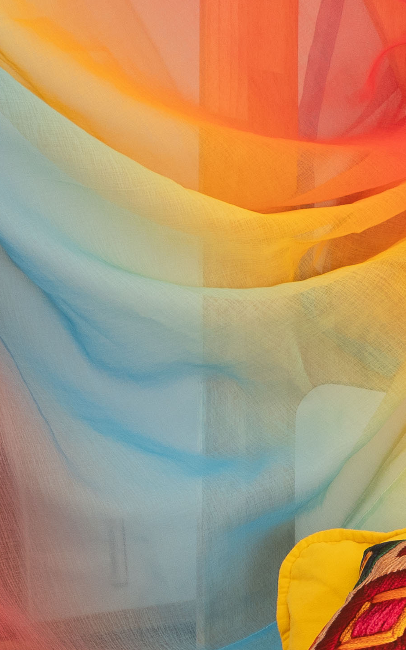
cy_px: 865
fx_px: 2017
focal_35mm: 114
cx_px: 663
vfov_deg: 17.1
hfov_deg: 10.9
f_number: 5
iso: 100
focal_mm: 17
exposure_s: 1/13
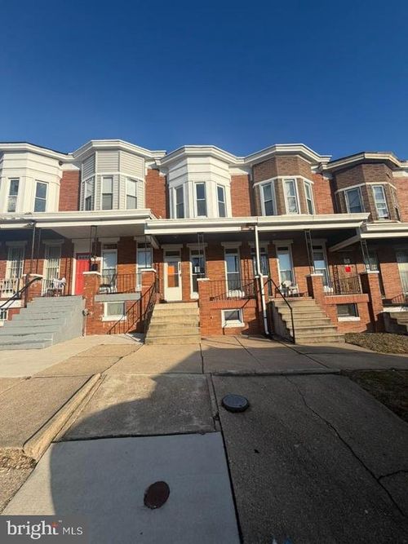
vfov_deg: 102.1
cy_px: 272
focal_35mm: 14
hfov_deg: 85.7
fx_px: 220
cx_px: 204
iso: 32
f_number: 2.2
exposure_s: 1/770
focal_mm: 2.22
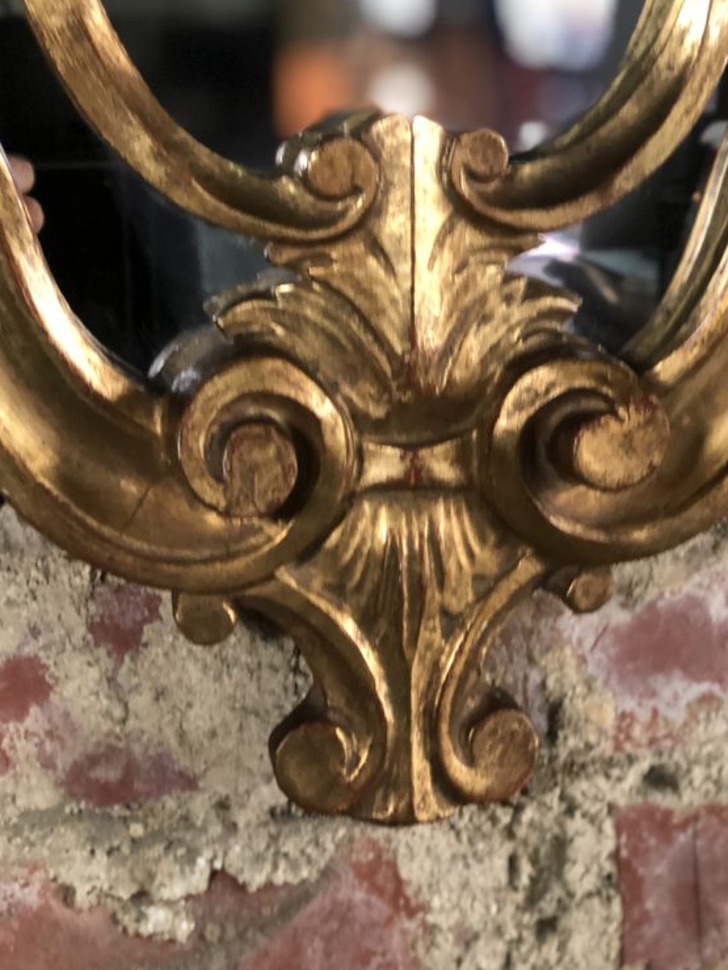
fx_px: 2019
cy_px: 342
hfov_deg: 20.4
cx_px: 370
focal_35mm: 72
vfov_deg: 26.9
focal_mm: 6
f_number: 2.4
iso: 160
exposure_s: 1/25
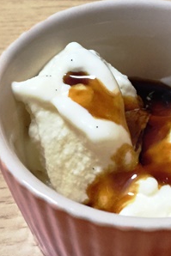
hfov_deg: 16.8
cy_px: 77
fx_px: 576
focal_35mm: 81
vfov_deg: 24.9
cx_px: 127
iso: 200
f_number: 2.2
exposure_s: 1/30
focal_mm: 4.15
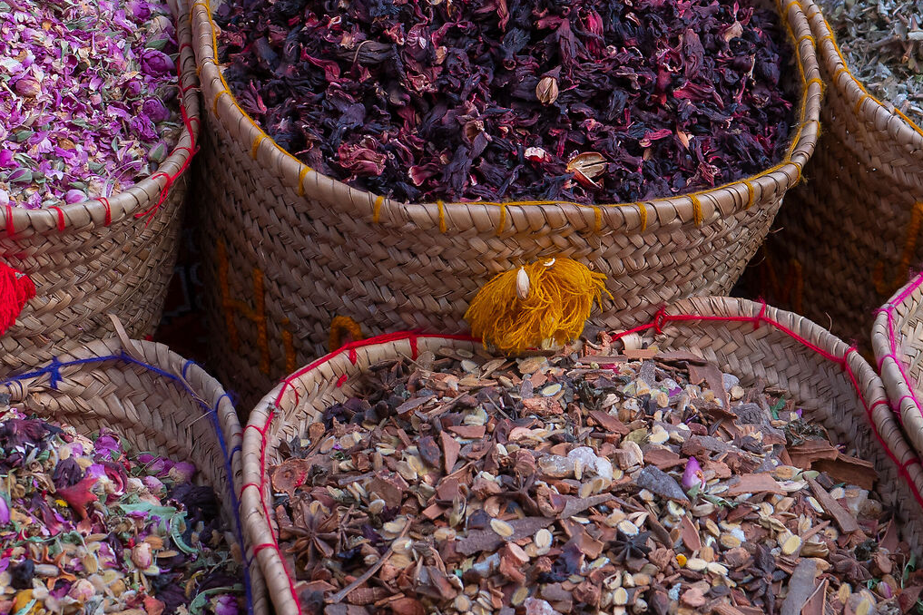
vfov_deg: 11.5
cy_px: 34
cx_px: 438
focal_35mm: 118
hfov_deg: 17.3
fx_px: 3025
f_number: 4.5
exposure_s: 1/160
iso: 500
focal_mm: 50
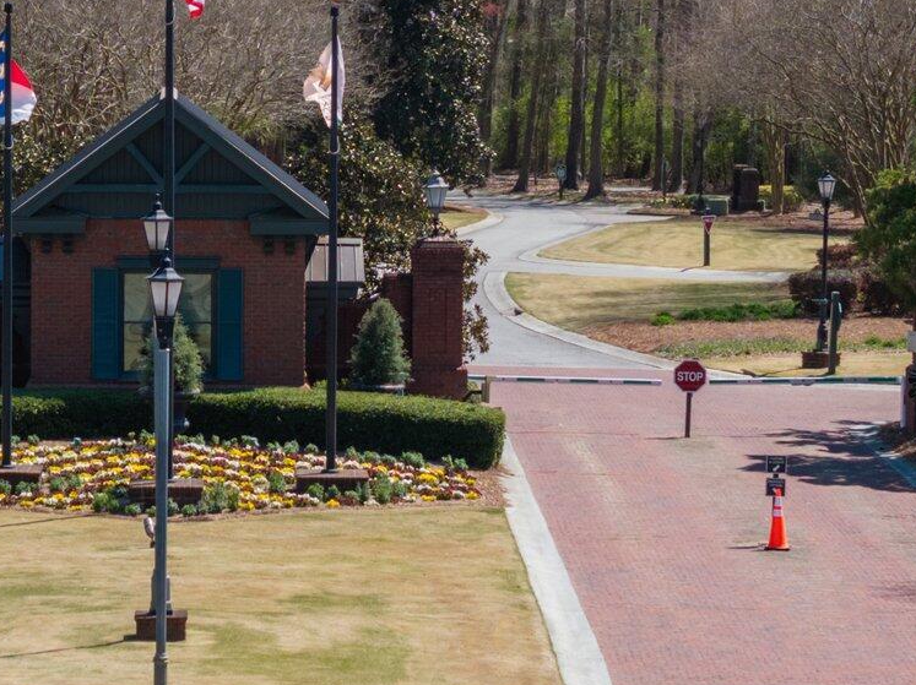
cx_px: 166
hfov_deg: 10.3
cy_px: 207
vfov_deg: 7.7
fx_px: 5077
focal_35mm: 192
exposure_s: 1/200
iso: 120
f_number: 2.8
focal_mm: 19.35
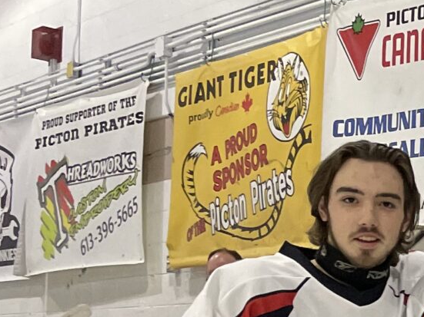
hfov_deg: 14.1
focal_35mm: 118
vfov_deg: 12.0
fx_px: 1445
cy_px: 484
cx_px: 835
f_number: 1.6
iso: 200
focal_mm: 4.2
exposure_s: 1/59
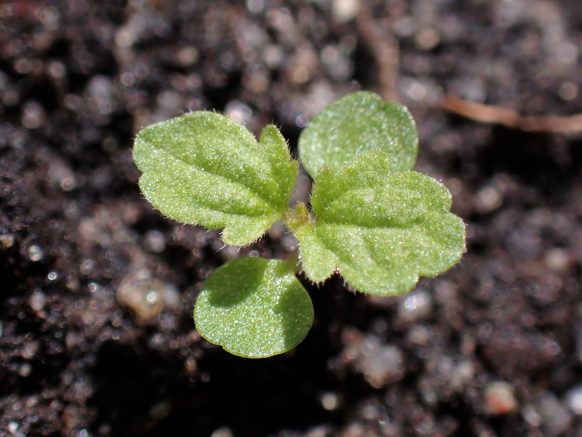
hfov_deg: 19.6
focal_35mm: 100
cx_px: 291
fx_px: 1681
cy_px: 218
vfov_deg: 14.8
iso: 100
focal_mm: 18
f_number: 6.3
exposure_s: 1/250
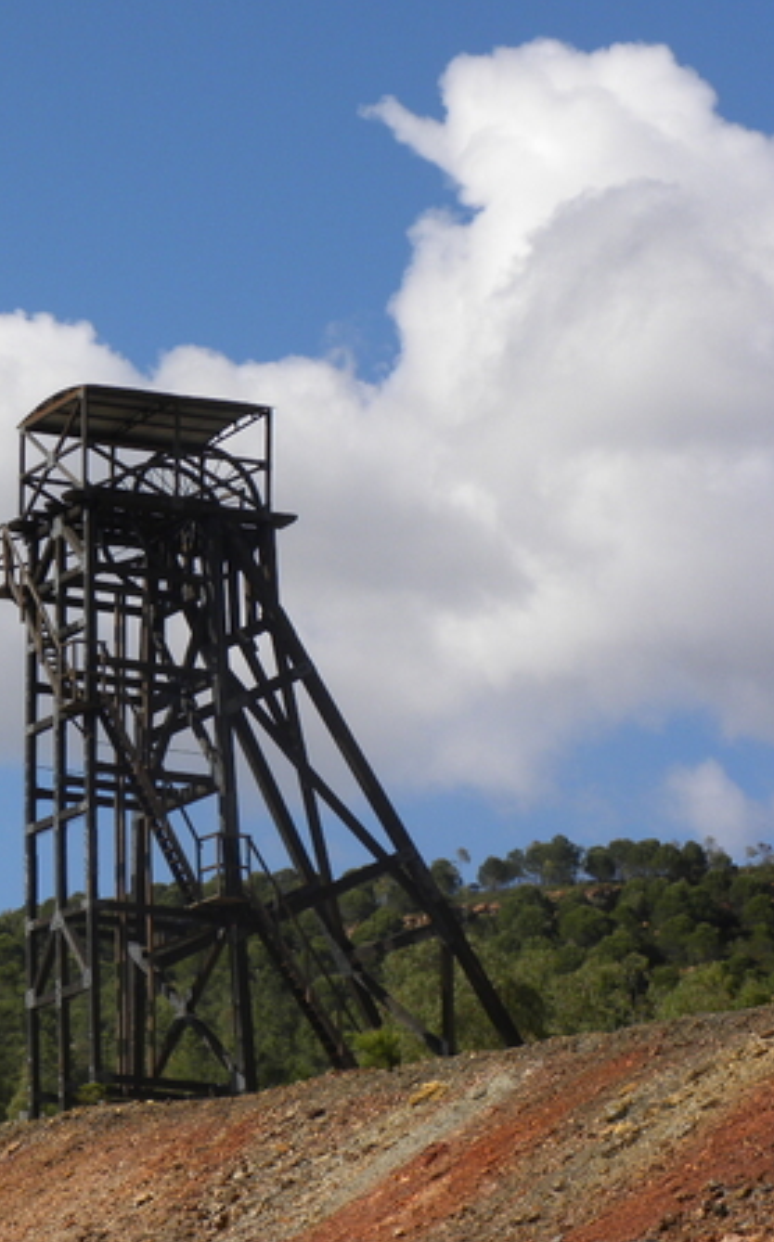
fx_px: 5647
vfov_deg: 12.5
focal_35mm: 167
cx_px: -47
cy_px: 618
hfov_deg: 7.8
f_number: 5.6
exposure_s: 1/412
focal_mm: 20.8
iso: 64
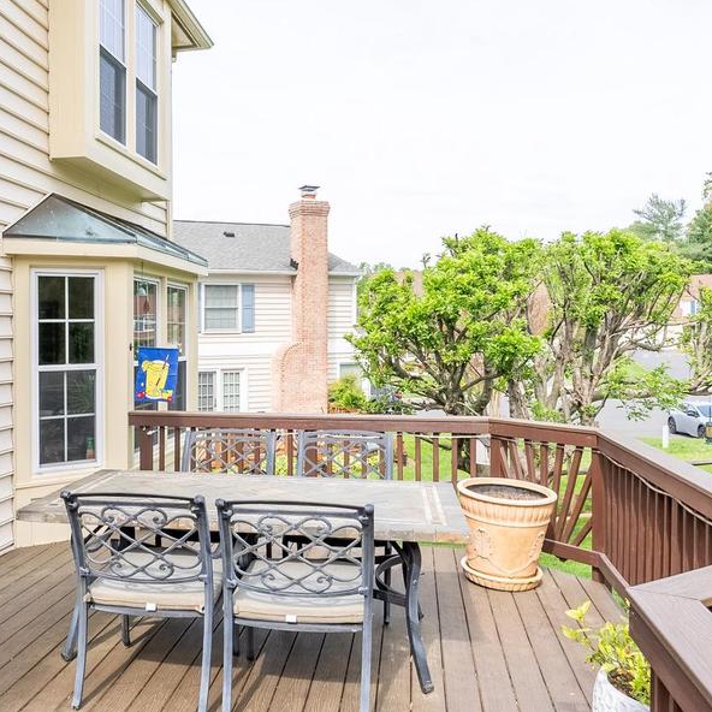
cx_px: 220
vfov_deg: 51.9
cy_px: 364
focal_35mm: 31
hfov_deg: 50.7
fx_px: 731
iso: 100
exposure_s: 1/640
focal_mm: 15.2
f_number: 8
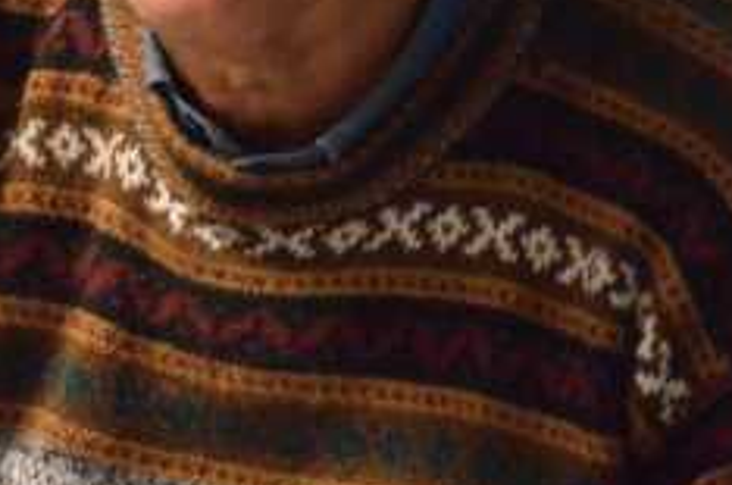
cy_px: -102
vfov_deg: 3.2
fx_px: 8593
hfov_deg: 4.9
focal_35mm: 423
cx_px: 153
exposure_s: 1/160
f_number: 5.3
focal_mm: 95
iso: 6400
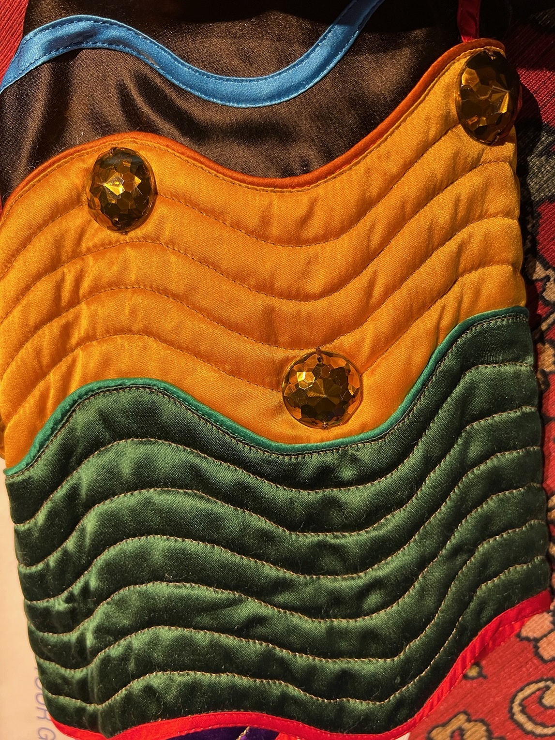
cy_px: 370
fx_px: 556
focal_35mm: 26
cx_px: 278
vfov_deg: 67.3
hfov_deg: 53.1
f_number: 1.5
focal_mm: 5.7
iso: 100
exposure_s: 1/60
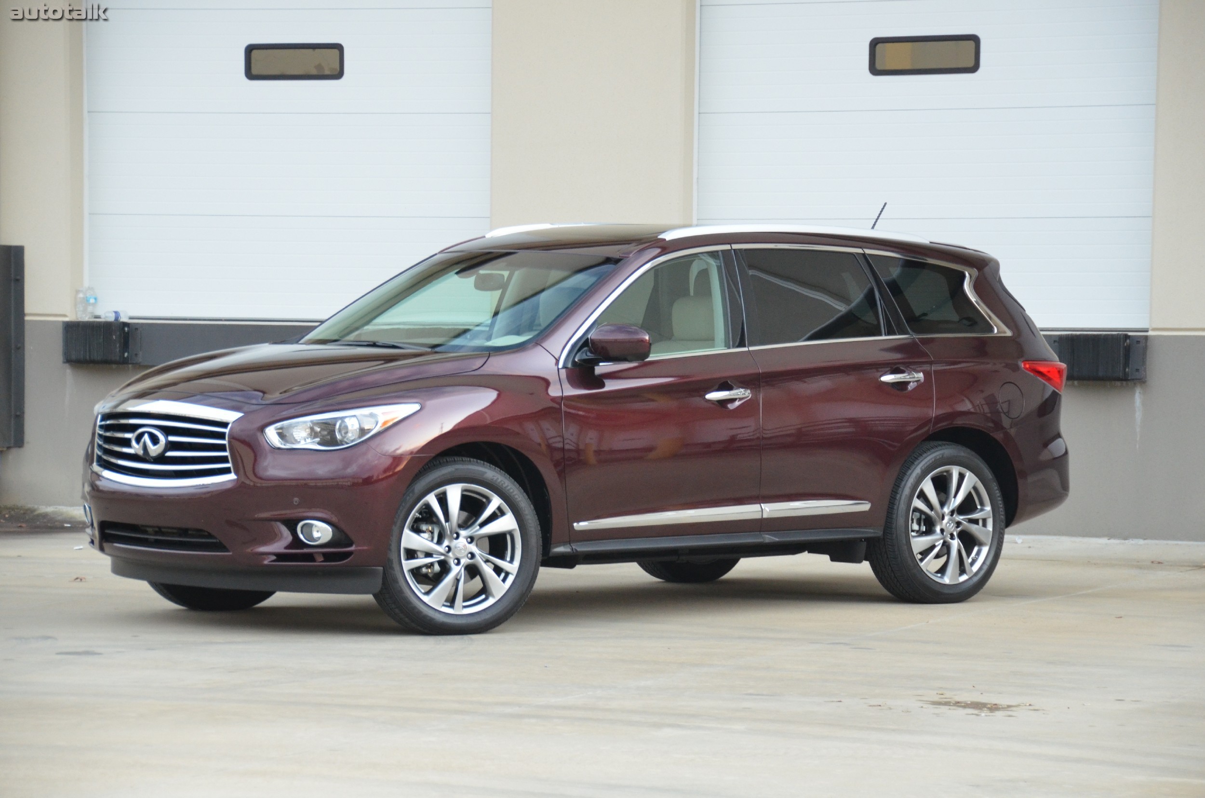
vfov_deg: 9.6
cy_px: 399
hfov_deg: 14.4
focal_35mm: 142
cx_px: 602
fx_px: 4760
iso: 1600
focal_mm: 95
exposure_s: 1/50
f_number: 5.3
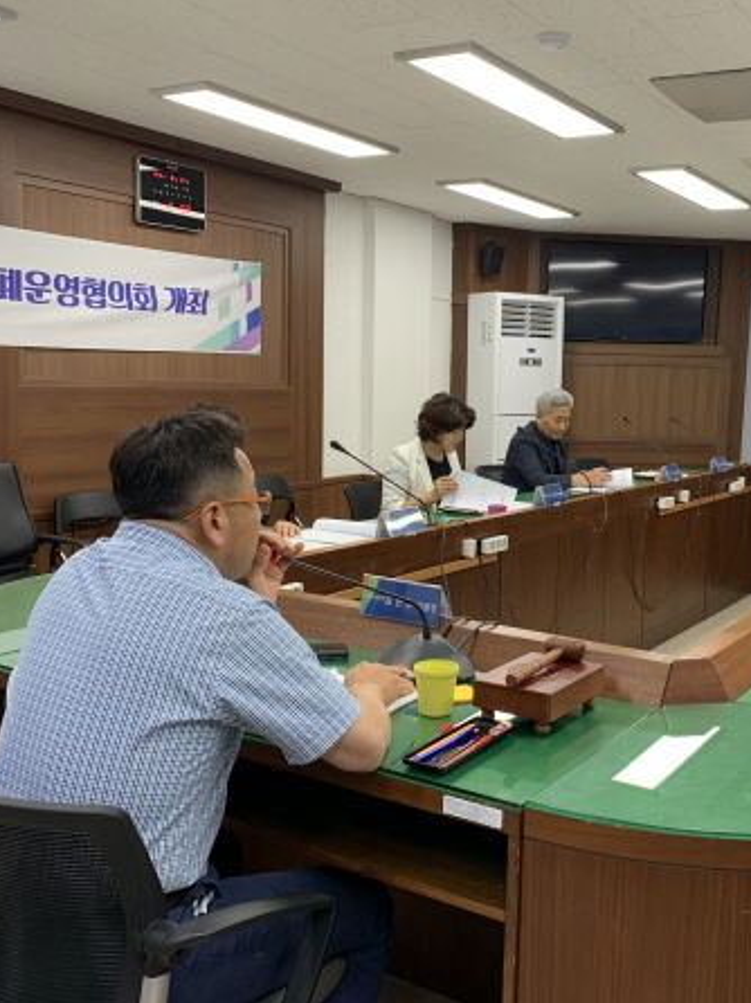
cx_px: 513
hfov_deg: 40.1
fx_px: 1013
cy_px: 504
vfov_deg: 52.7
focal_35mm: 35
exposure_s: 1/120
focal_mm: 4.25
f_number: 1.8
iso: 80
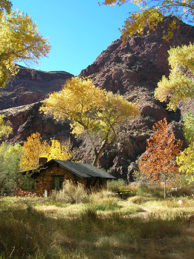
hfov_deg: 41.7
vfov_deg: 54.0
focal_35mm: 34
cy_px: 130
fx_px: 254
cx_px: 97
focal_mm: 5.7
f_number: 4.9
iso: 50
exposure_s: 1/116
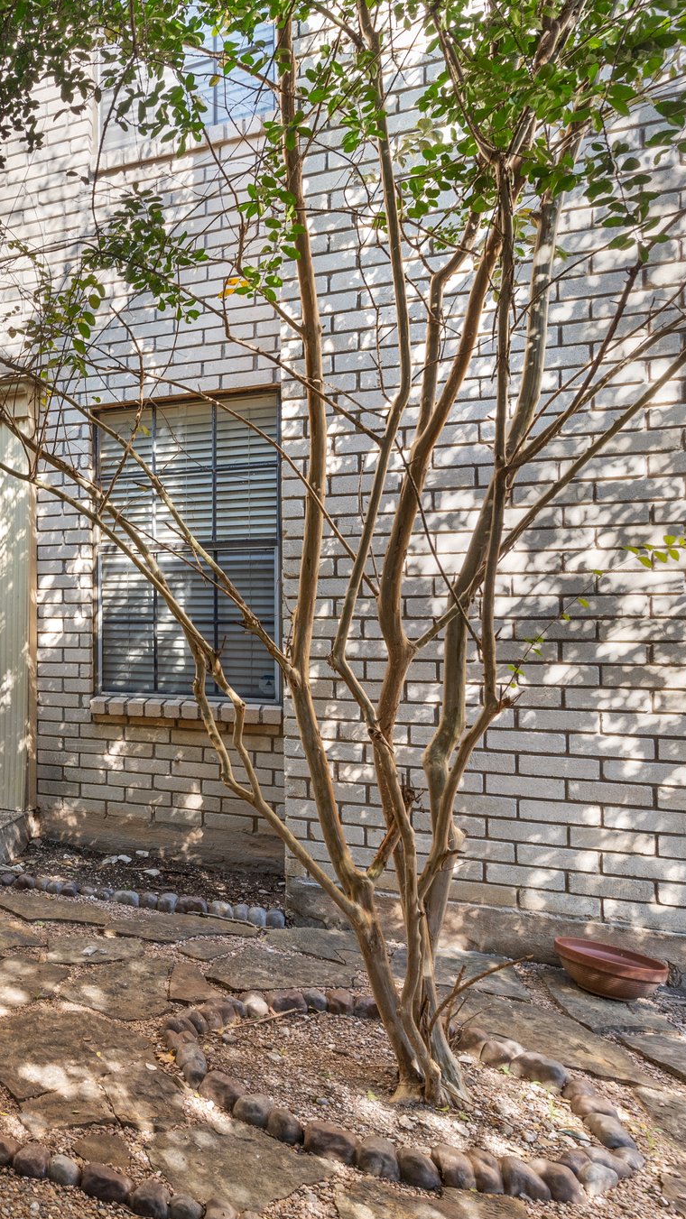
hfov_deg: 34.1
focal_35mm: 27
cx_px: -145
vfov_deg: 69.9
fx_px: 873
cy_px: 607
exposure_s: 1/15
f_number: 9
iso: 320
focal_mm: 17
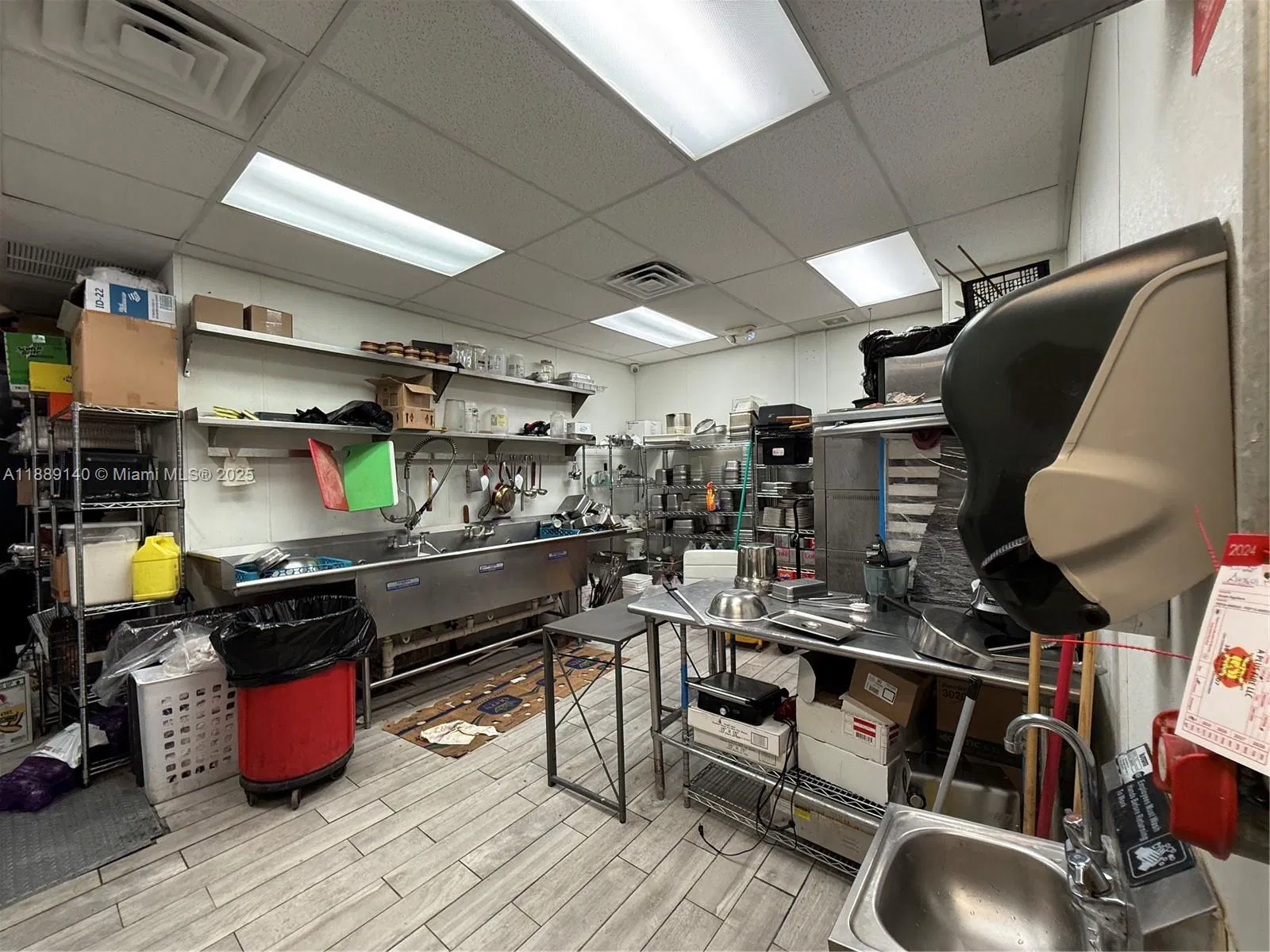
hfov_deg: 102.1
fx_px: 514
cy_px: 476
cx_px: 635
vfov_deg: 85.7
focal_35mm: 14
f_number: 2.2
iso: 200
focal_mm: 2.22
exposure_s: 1/69
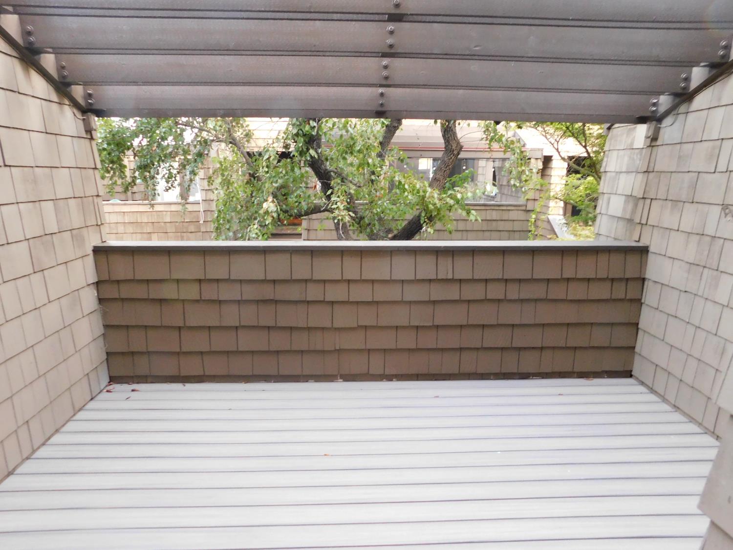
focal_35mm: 23
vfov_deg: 58.9
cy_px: 275
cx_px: 366
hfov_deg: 73.9
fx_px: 487
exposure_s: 1/8
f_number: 3
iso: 450
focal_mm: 4
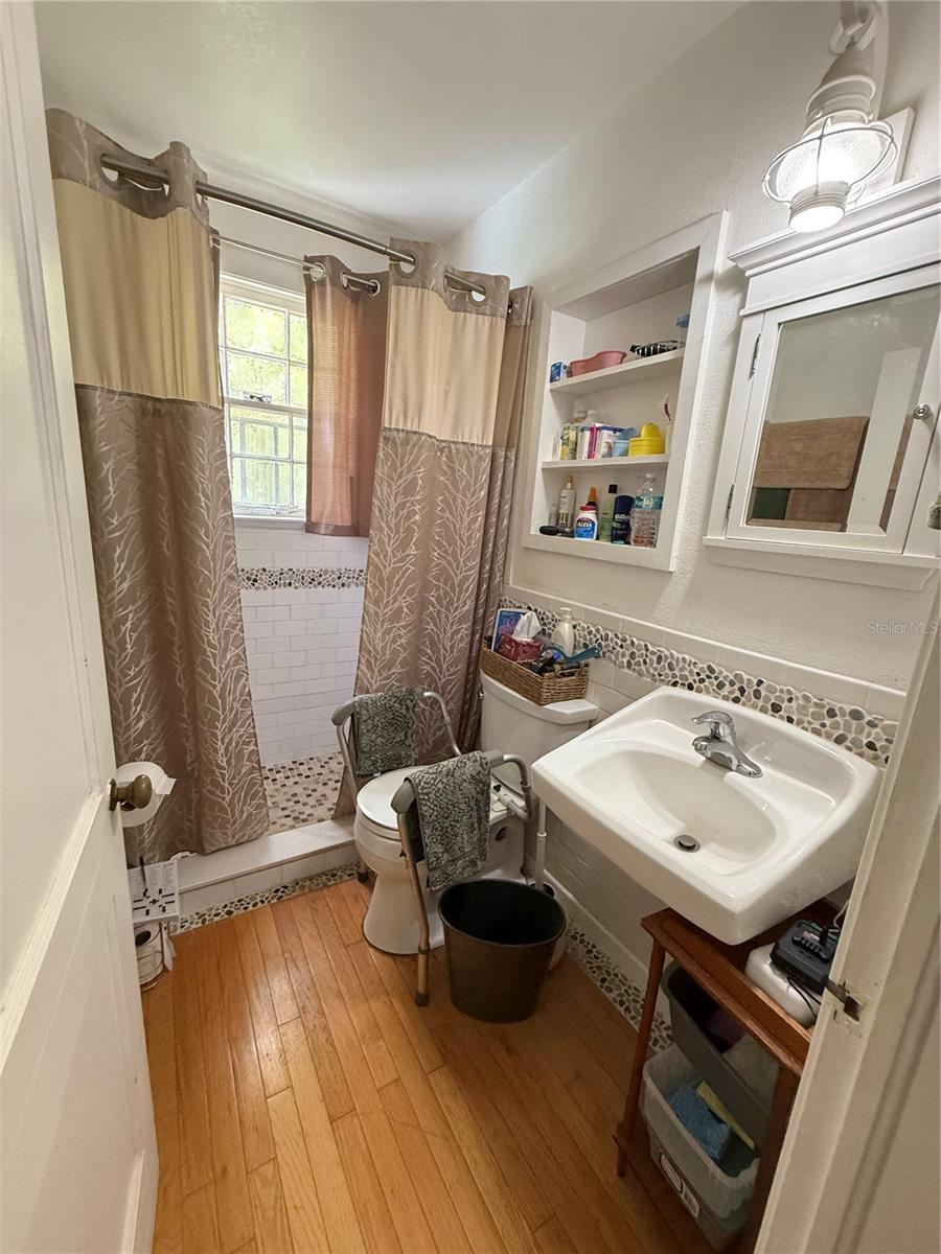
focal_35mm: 14
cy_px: 627
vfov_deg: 102.1
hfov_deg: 85.7
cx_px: 470
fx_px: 507
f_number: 2.2
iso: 500
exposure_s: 1/60
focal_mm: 2.22
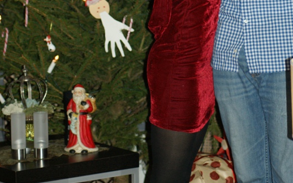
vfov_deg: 7.4
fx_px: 1412
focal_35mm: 177
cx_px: 149
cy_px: -36
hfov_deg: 11.8
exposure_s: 1/125
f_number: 4
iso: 400
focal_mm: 75
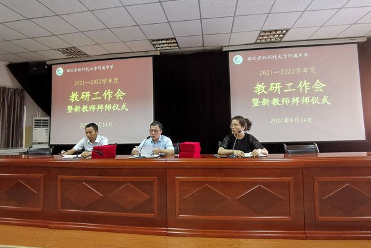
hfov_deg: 90.0
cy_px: 114
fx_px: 186
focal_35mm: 18
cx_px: 188
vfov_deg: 67.3
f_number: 2.2
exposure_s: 1/25
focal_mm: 2.26
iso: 640
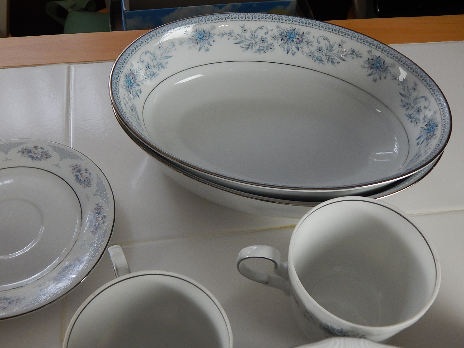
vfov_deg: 33.6
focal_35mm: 43
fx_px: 576
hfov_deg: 43.9
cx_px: 232
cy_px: 174
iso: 400
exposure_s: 1/80
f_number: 3.6
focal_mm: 7.7
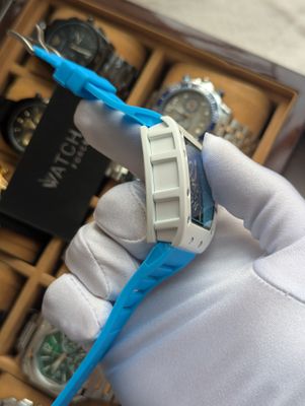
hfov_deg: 30.3
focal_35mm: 48
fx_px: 563
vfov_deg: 39.6
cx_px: 152
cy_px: 203
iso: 46
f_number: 1.85
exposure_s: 1/333
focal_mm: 6.81
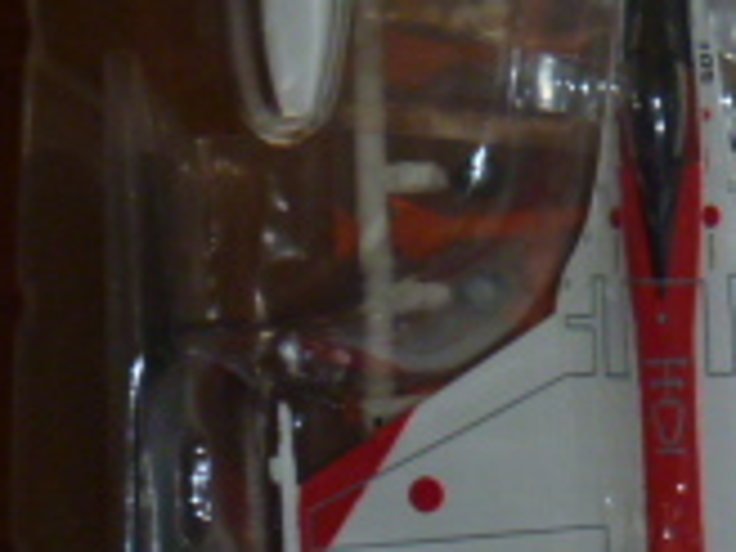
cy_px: 341
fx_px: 2913
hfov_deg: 13.1
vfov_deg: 10.8
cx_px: 1315
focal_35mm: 137
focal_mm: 6.3
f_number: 3.5
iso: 200
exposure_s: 1/30
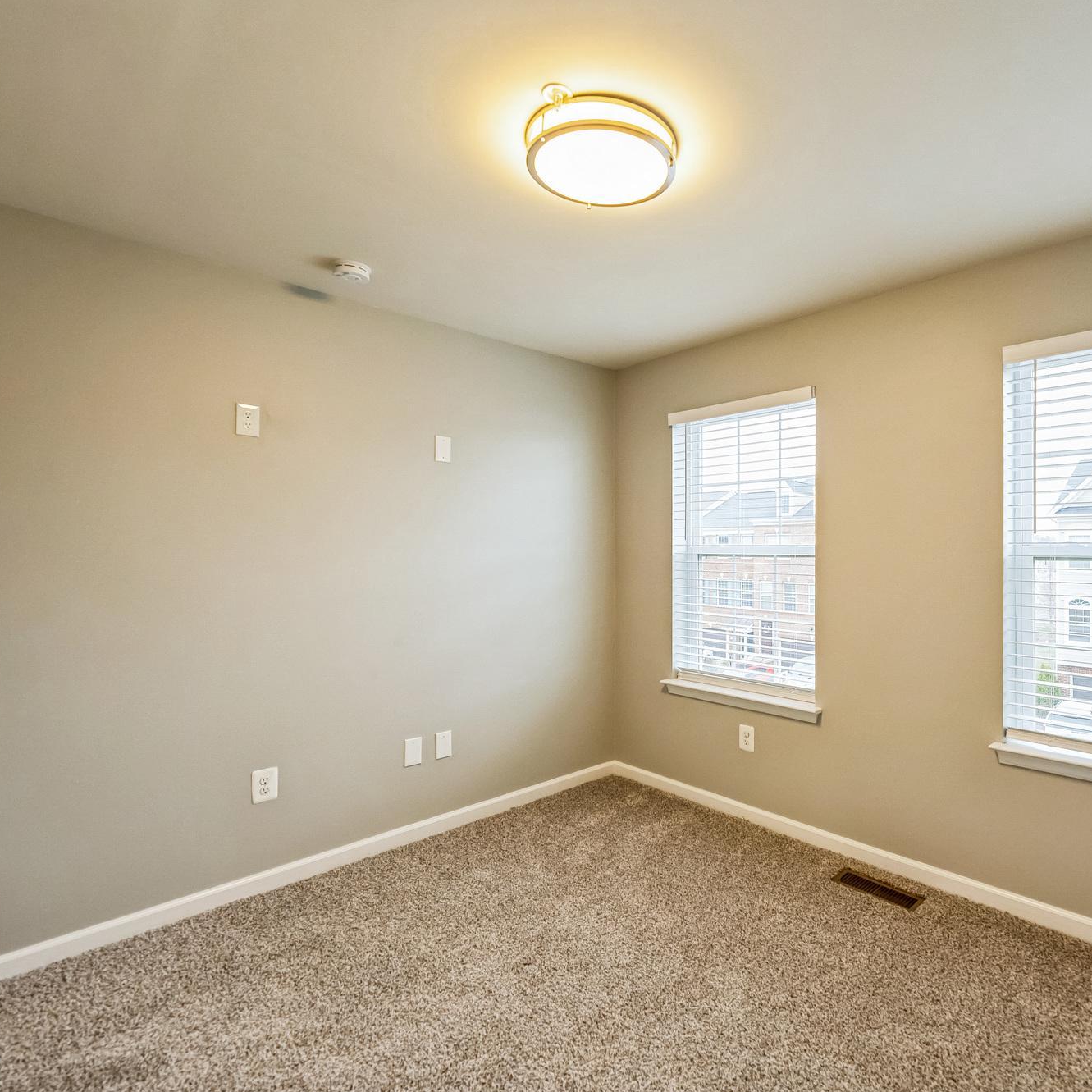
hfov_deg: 82.9
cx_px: 657
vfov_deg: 84.0
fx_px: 607
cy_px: 557
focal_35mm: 17
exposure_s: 1/100
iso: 800
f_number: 4.5
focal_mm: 13
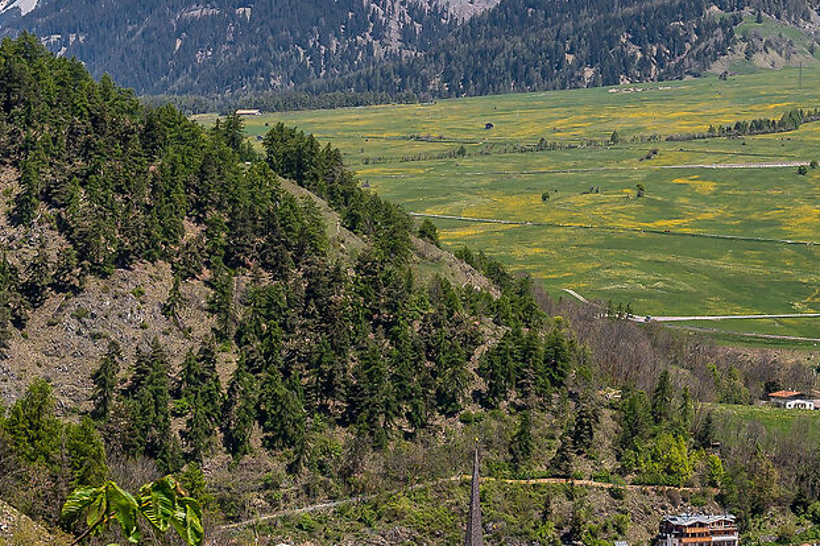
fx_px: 3073
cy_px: 109
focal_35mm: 135
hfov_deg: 14.0
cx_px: 1303
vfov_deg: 10.1
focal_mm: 35
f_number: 8
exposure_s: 1/320
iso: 100
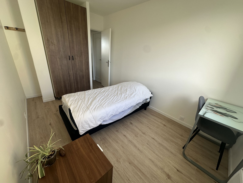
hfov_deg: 102.1
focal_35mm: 14
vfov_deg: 85.7
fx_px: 98
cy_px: 92
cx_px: 122
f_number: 2.2
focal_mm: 2.22
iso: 50
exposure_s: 1/99
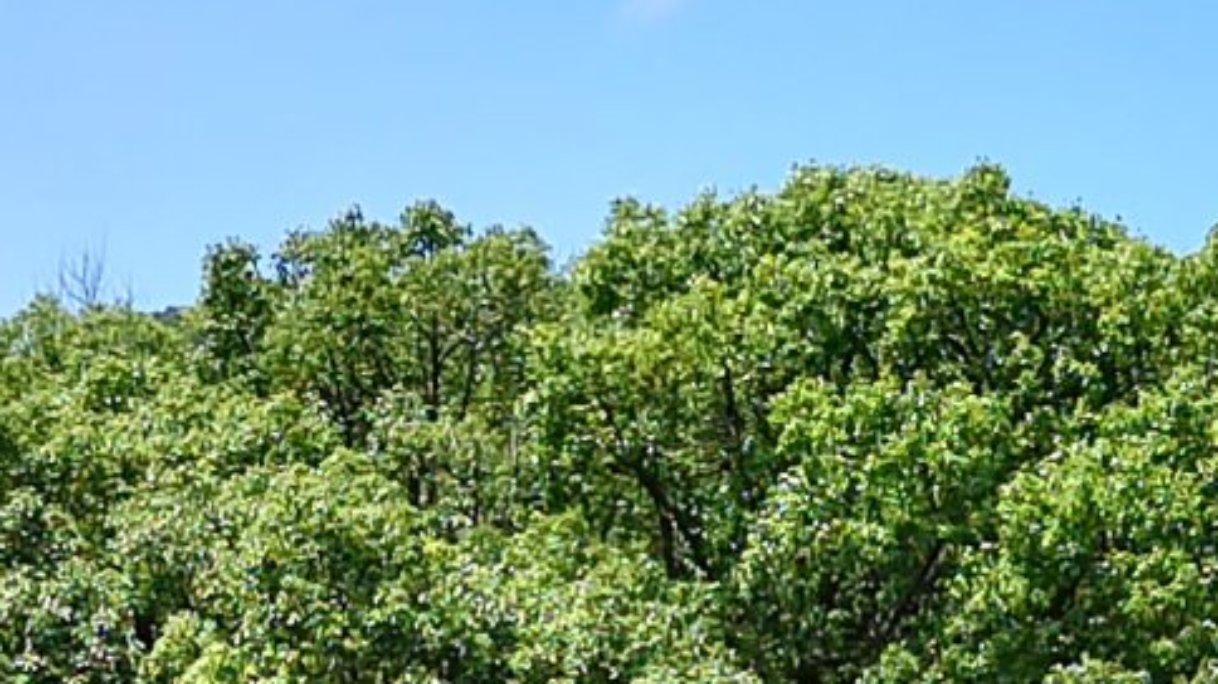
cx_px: 1335
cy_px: 837
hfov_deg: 12.7
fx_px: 5360
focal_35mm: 166
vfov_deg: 7.2
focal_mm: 5.58
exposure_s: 1/1667
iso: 50
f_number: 1.8
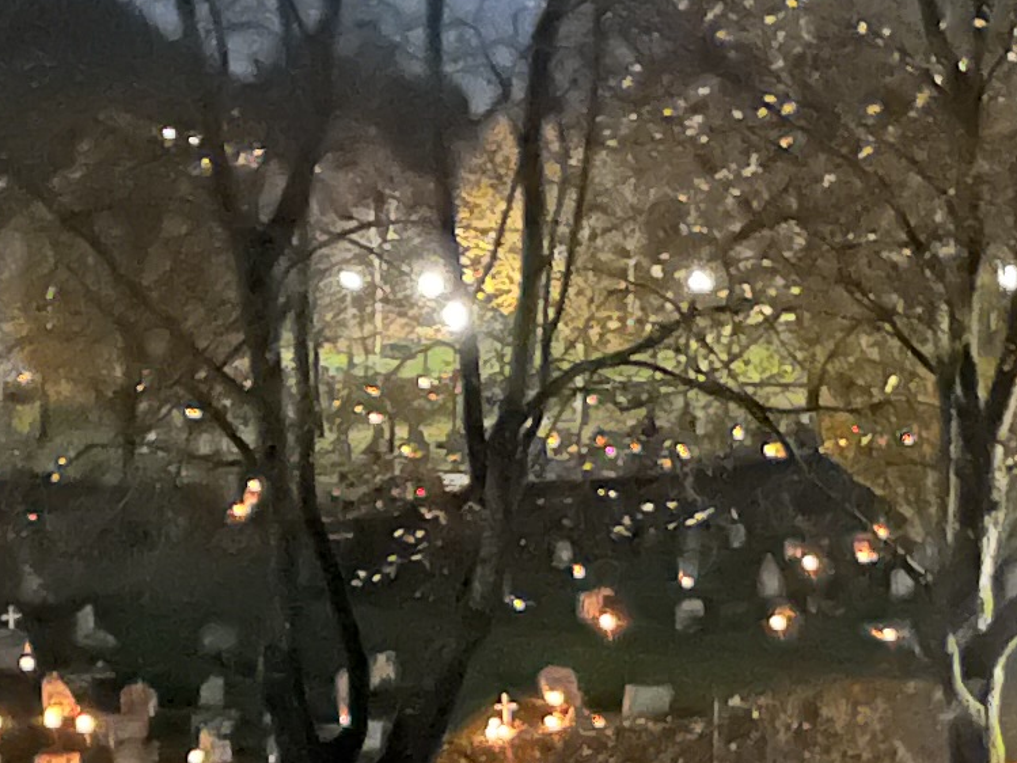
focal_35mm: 140
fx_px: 4114
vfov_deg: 10.6
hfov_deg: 14.1
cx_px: 375
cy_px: 650
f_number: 1.6
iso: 3200
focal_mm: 5.1
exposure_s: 1/2
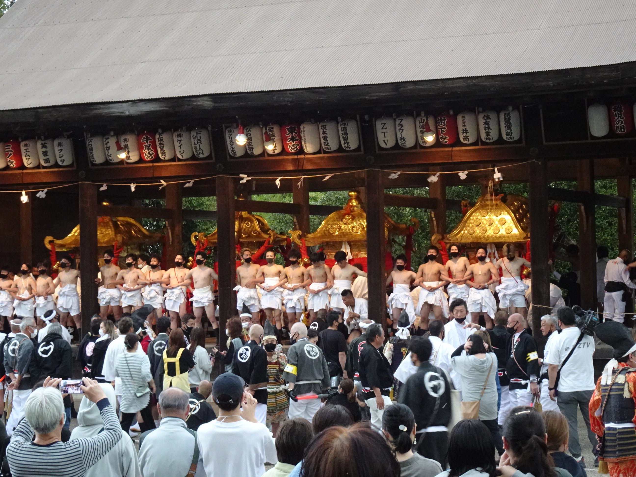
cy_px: 238
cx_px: 318
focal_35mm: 80
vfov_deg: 18.4
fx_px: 1470
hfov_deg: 24.4
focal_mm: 12.66
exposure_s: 1/40
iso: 800
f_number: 5
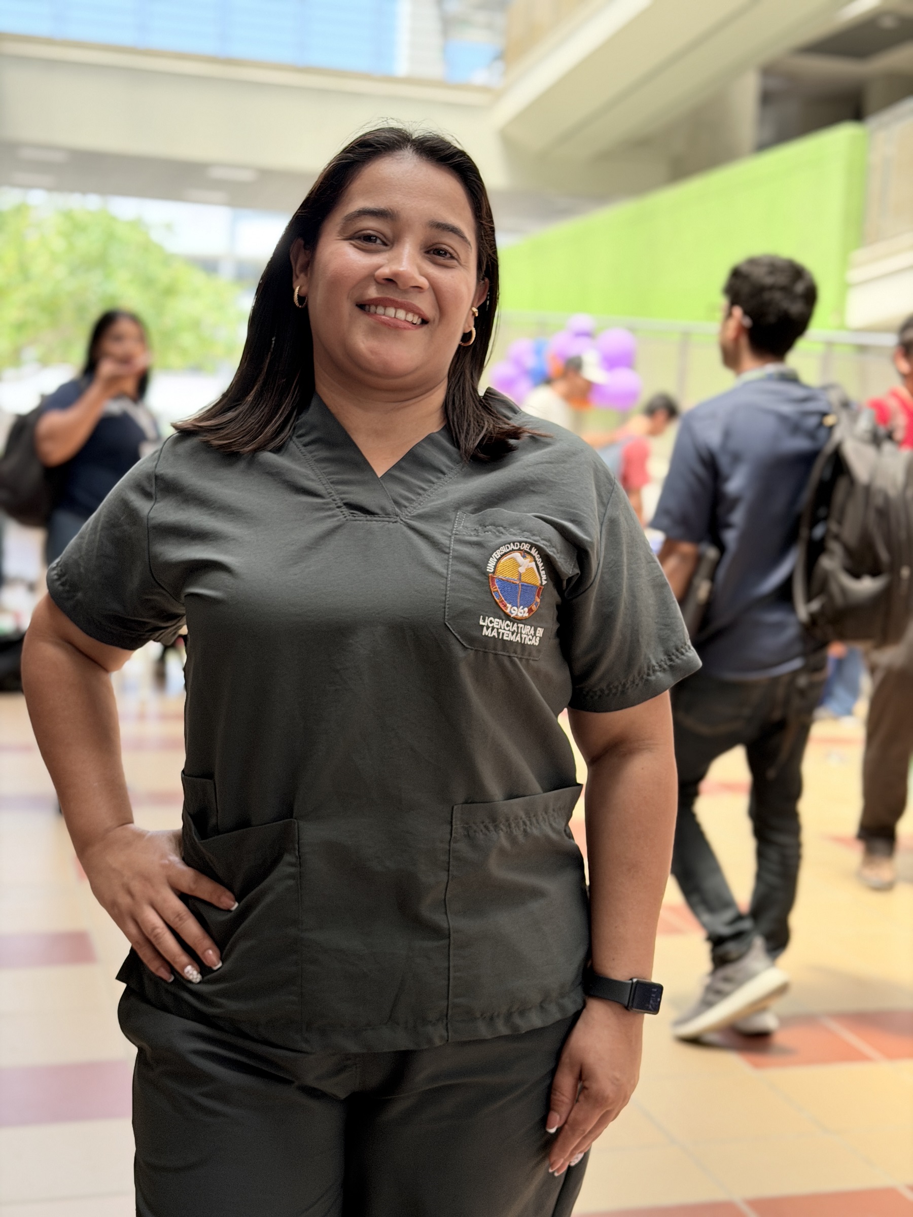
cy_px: 608
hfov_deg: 30.3
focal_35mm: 48
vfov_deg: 39.7
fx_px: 1688
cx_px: 456
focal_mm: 6.76
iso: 80
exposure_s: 1/310
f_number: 1.78
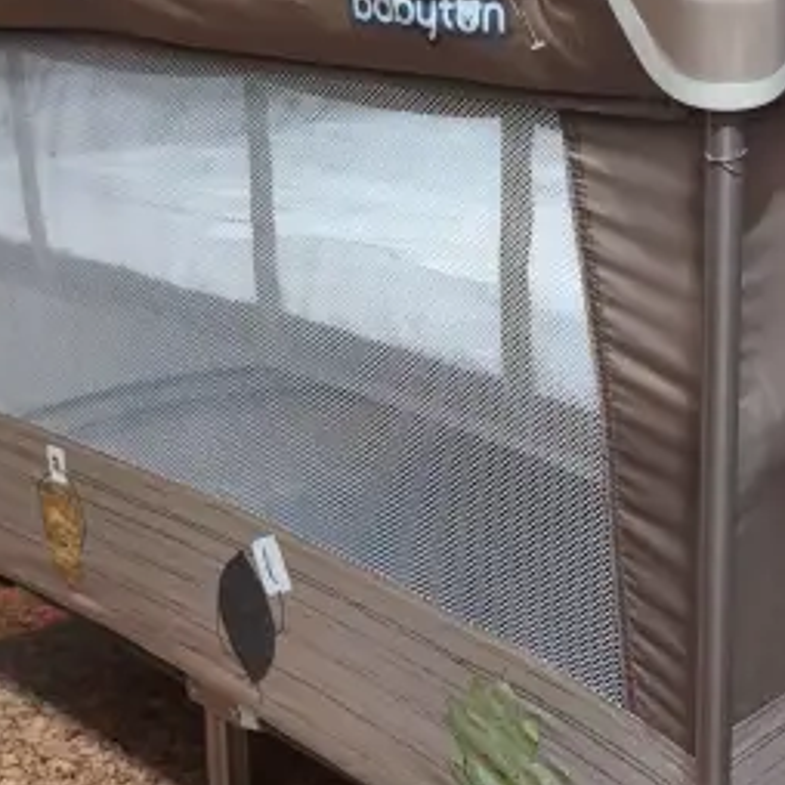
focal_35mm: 60
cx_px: 542
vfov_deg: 28.4
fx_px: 1539
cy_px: 257
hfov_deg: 28.4
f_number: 1.7
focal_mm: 5.35
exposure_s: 1/33.3
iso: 1000
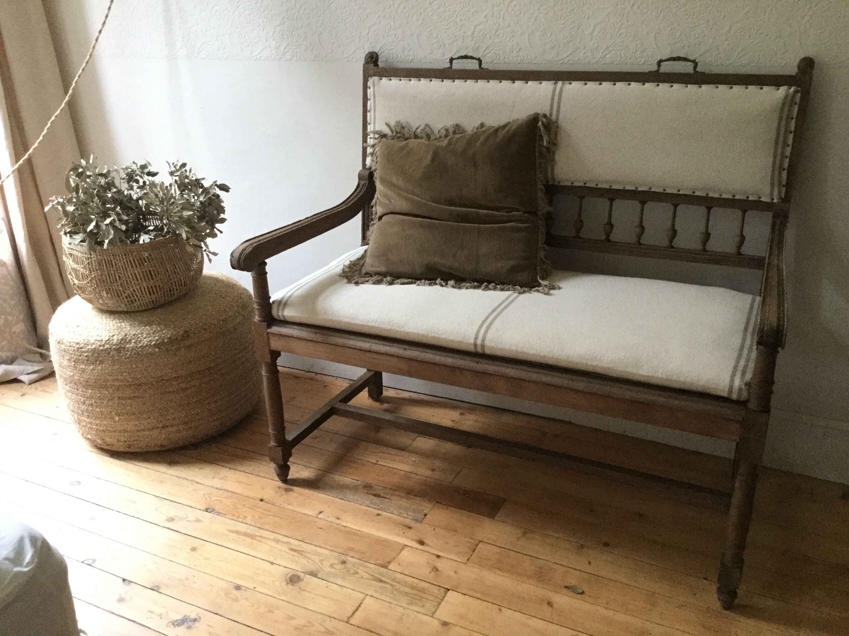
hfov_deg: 58.4
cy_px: 318
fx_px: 760
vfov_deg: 45.4
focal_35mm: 31
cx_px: 424
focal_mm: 3.3
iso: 200
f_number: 2.4
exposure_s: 1/17
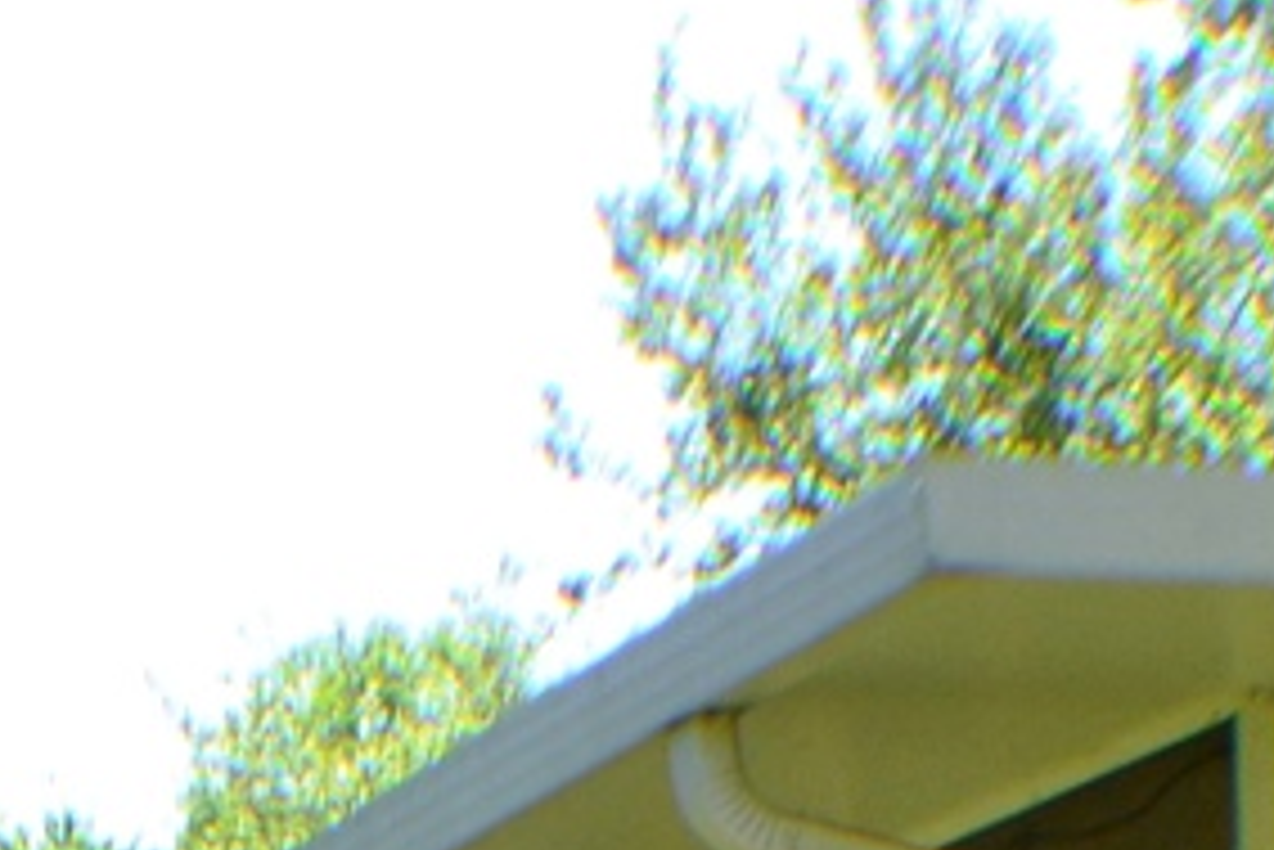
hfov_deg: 10.8
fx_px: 6692
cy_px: 1830
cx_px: 50
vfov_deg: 7.0
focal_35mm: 189
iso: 400
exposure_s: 1/200
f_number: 10
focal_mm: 22
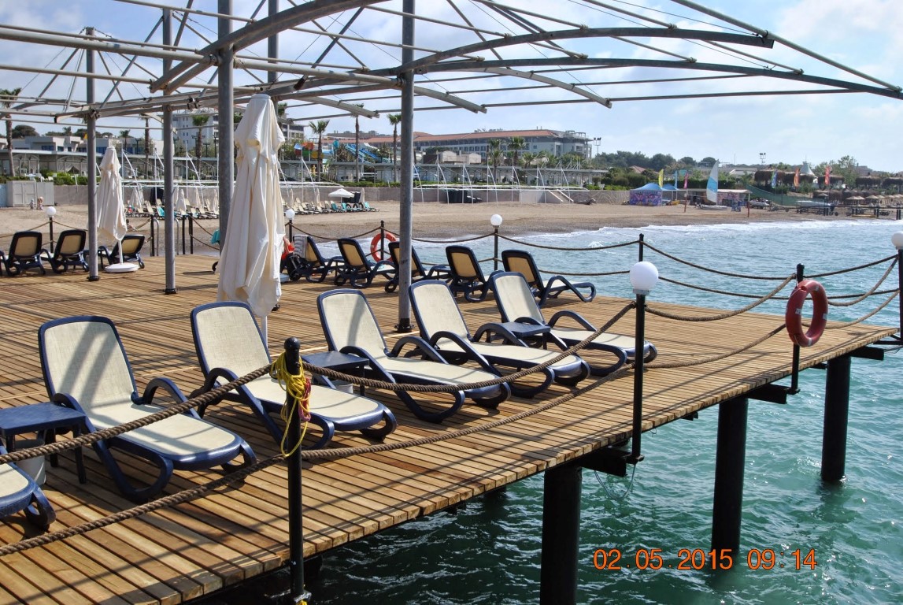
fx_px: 904
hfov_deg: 53.1
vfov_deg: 37.0
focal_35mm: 36
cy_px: 302
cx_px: 452
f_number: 8
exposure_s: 1/250
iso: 100
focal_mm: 24
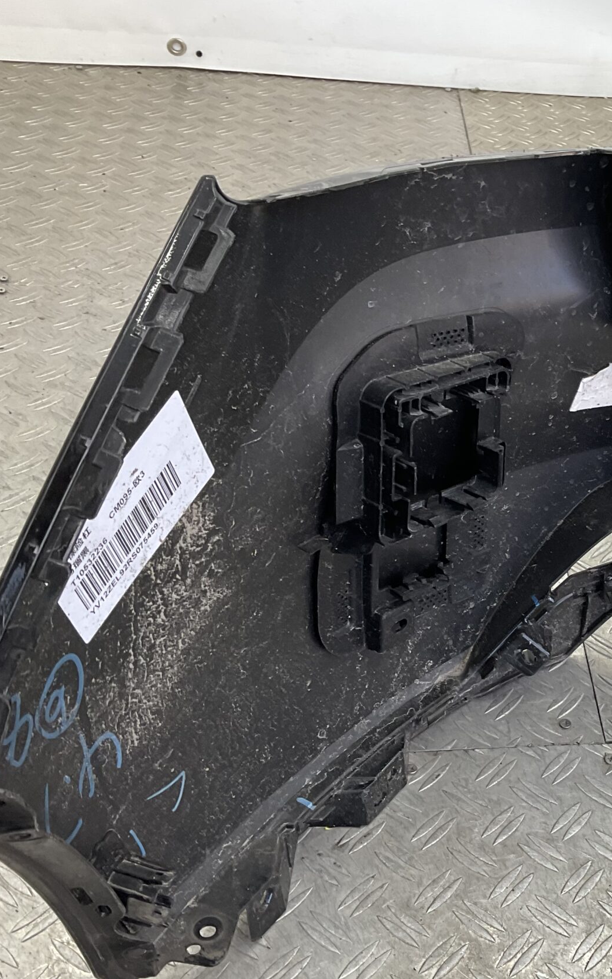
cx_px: 615
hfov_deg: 26.0
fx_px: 1254
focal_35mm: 47
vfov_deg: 42.6
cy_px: 549
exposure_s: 1/120
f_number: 1.8
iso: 40
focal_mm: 3
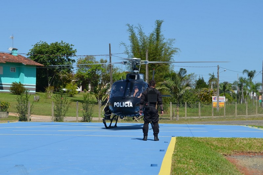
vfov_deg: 16.5
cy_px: 88
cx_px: 132
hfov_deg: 24.7
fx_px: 602
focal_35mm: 82
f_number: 9
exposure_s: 1/320
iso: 100
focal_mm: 55
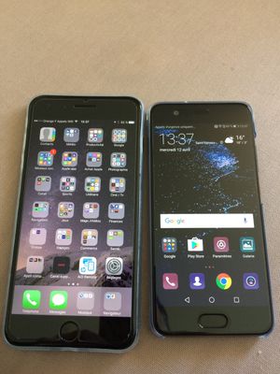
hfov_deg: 48.2
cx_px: 140
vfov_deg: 61.7
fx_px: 313
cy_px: 187
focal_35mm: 29
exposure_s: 1/33
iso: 160
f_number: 2.2
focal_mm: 4.15
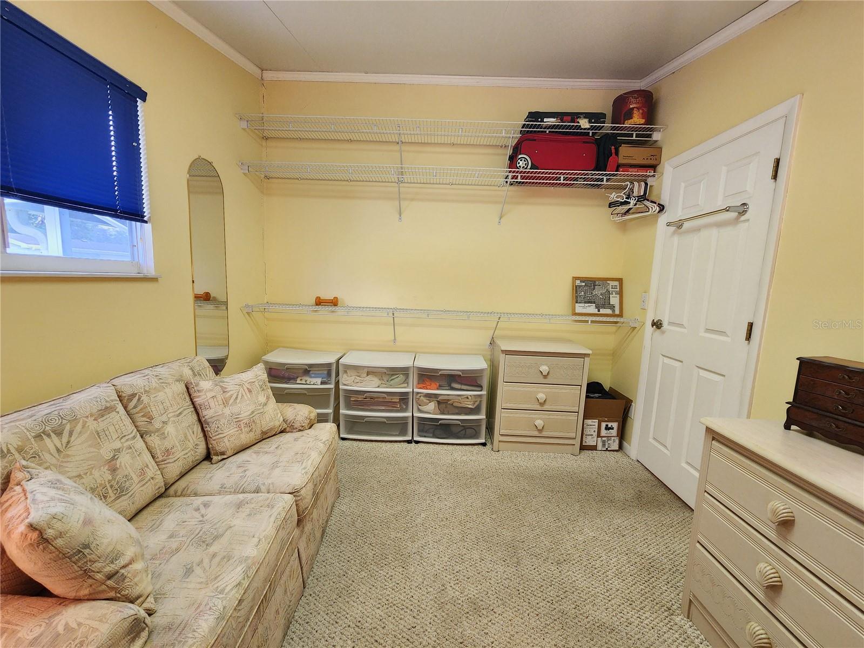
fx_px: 324
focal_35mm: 13
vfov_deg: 89.9
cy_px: 324
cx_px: 432
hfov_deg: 106.2
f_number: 2.2
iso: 200
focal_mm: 2.2
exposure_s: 1/60
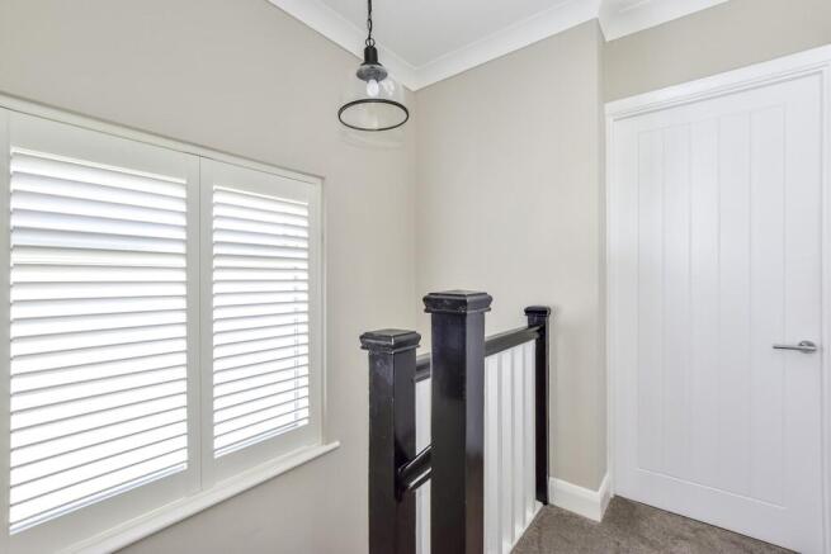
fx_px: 346
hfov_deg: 100.4
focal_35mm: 15
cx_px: 416
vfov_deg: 77.4
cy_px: 277
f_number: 8
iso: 640
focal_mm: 10
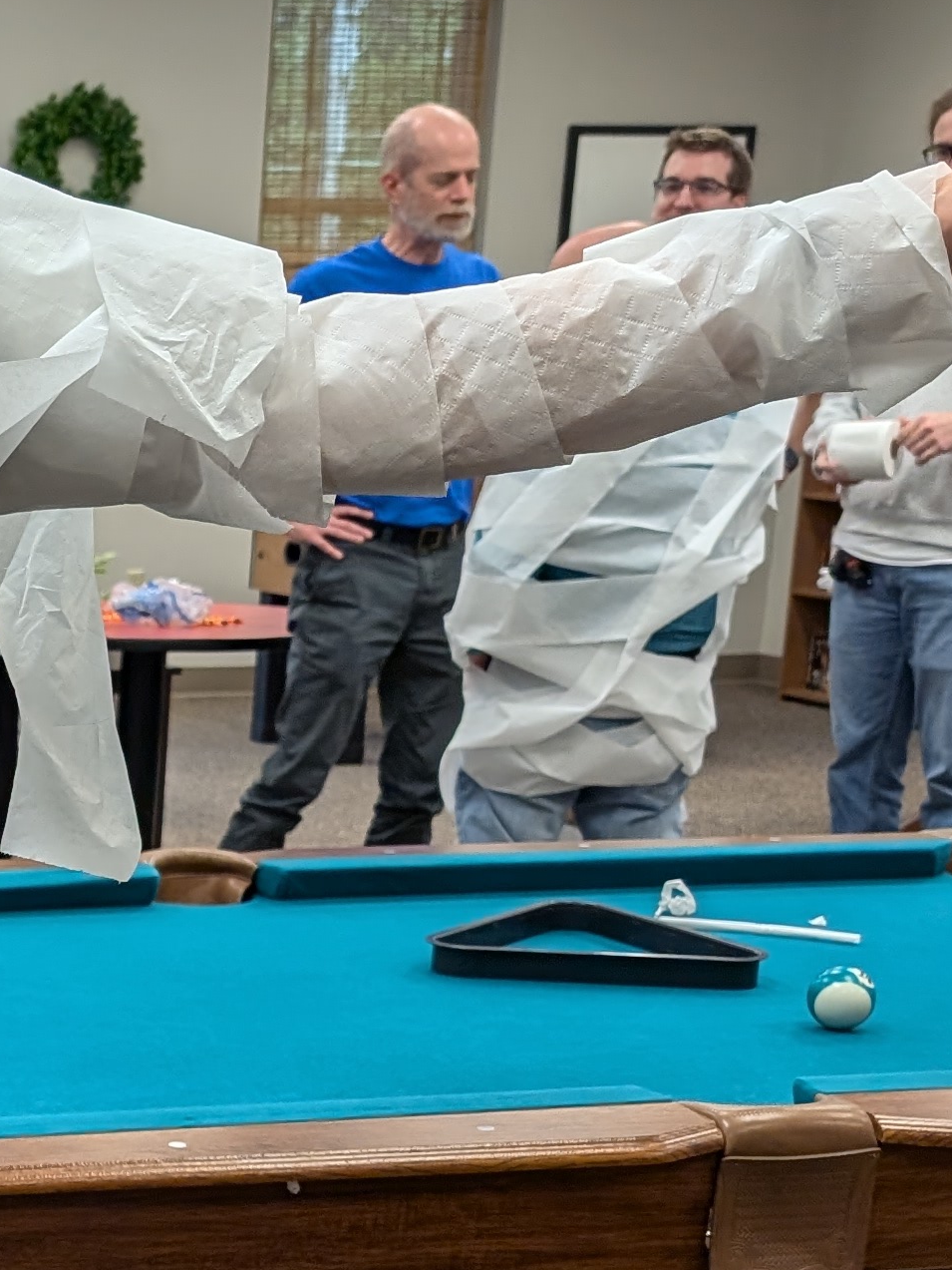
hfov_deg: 17.0
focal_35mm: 77
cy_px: 1190
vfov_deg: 24.5
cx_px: -537
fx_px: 2823
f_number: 1.68
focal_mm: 6.9
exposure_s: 1/120
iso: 66
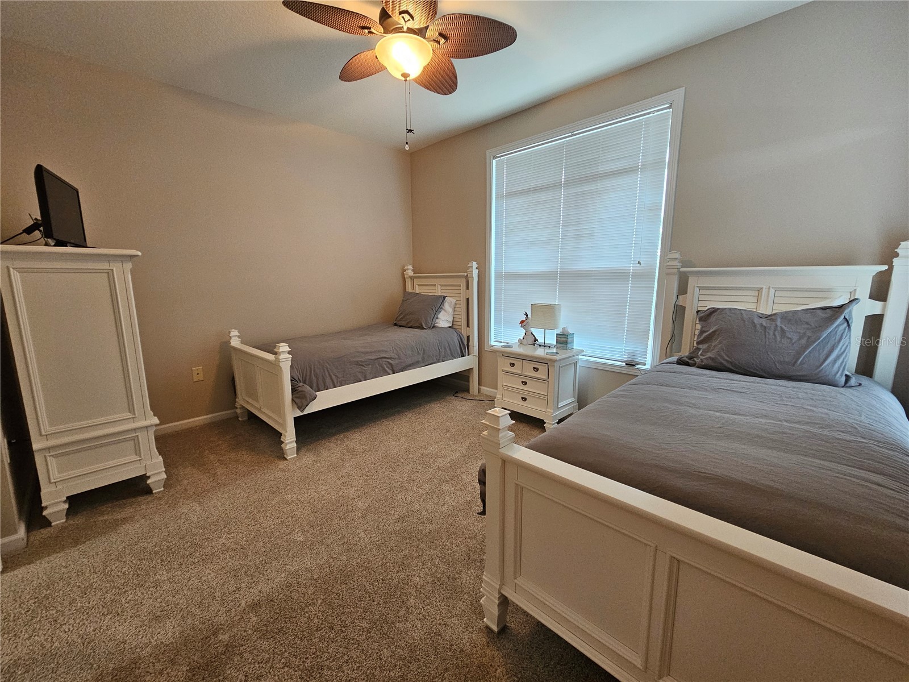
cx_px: 454
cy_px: 341
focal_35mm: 13
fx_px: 341
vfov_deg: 89.9
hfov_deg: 106.2
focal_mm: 2.2
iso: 400
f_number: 2.2
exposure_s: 1/60
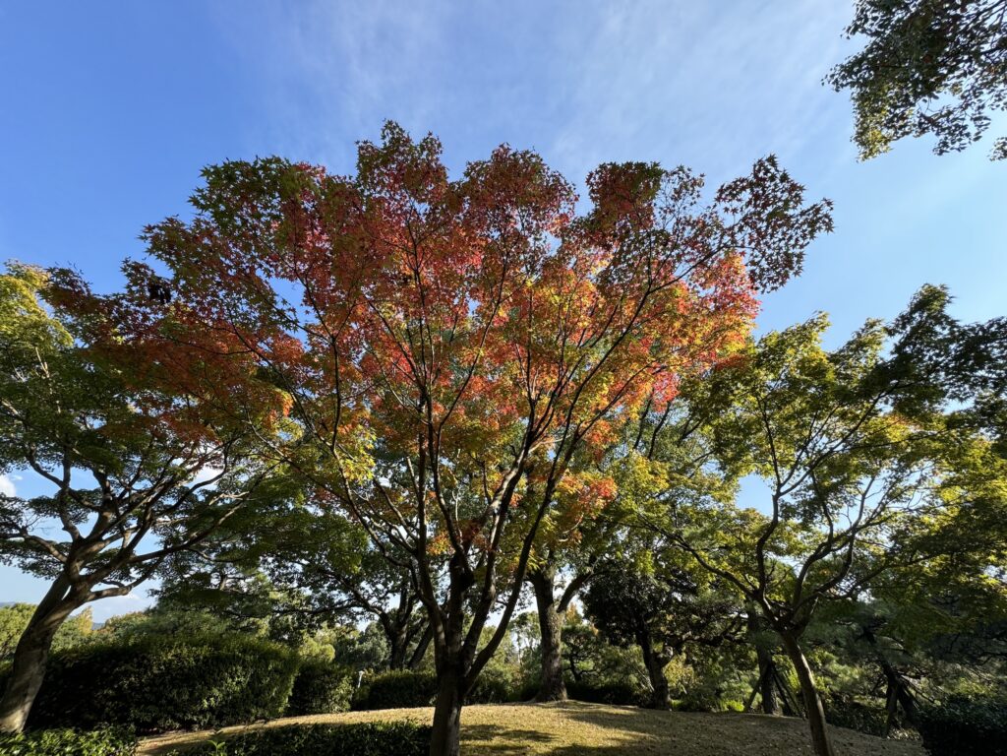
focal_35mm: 14
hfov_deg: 102.1
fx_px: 407
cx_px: 504
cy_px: 378
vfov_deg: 85.7
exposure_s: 1/433
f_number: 2.2
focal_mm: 2.22
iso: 40
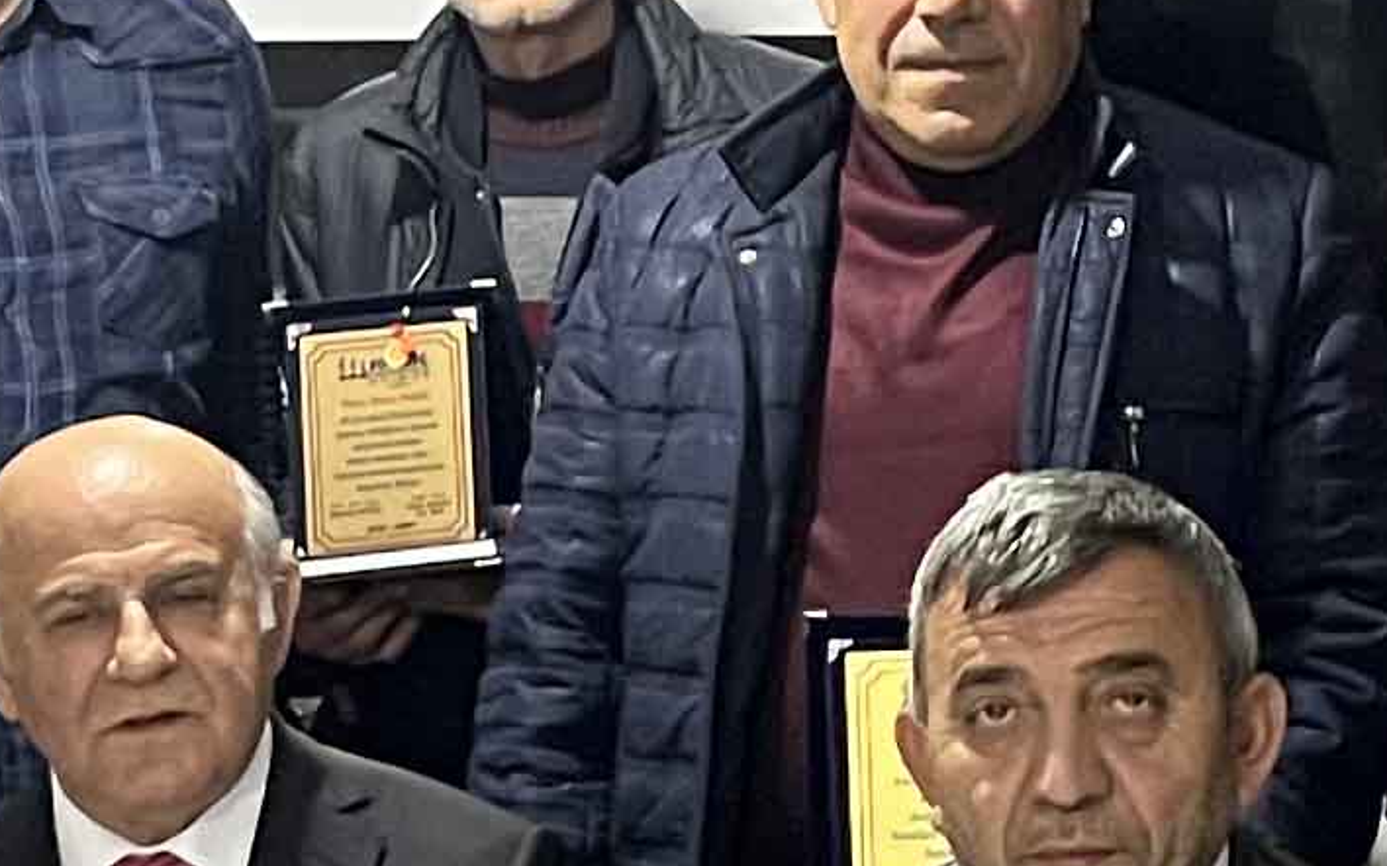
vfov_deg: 8.3
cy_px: 649
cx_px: 882
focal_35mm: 157
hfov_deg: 13.3
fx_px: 5933
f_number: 1.5
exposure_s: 1/33
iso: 640
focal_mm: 5.7
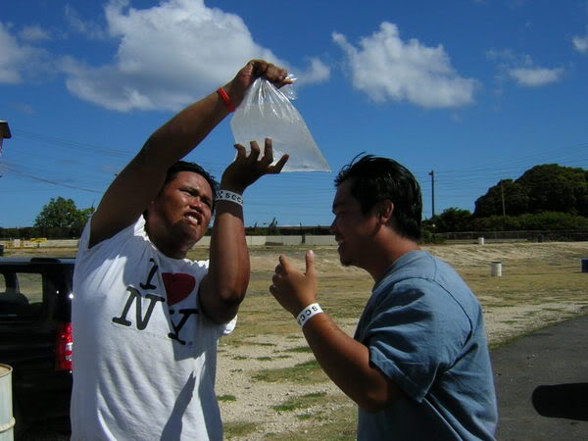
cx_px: 294
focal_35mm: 36
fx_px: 612
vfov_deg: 39.7
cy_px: 220
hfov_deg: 51.4
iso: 100
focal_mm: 4.7
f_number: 5.2
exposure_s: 1/816
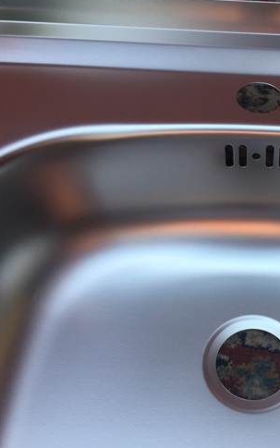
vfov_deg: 47.2
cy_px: 223
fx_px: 513
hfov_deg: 29.0
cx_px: 264
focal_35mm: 42
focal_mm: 4.15
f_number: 2.2
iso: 32
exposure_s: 1/160
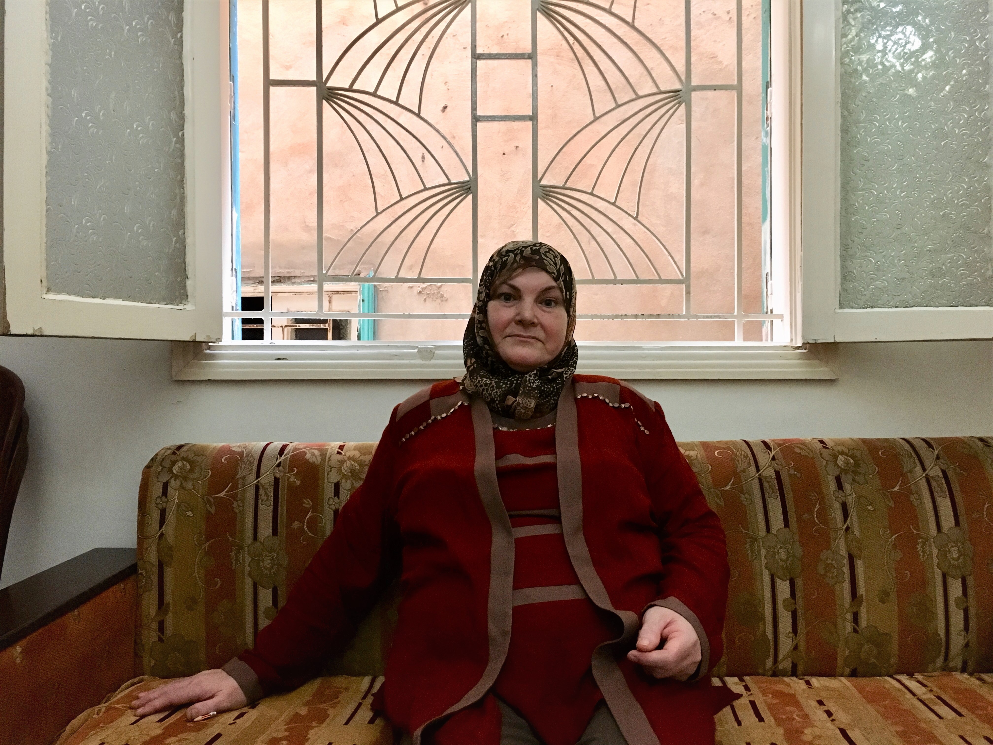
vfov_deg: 48.2
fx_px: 832
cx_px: 496
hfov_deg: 61.7
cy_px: 372
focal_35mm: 29
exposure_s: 1/25
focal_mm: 4.15
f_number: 2.2
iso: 200
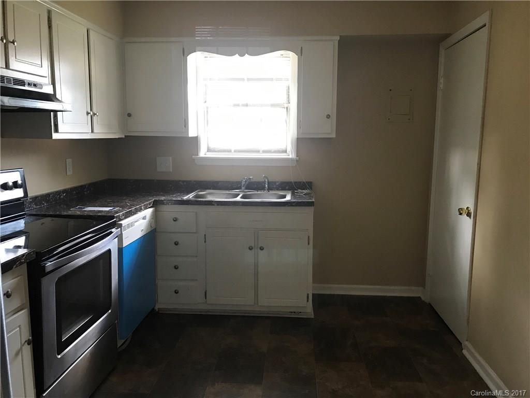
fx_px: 429
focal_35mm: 28
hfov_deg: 63.4
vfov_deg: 49.7
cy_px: 199
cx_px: 265
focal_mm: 3.99
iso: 80
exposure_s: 1/15
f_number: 1.8
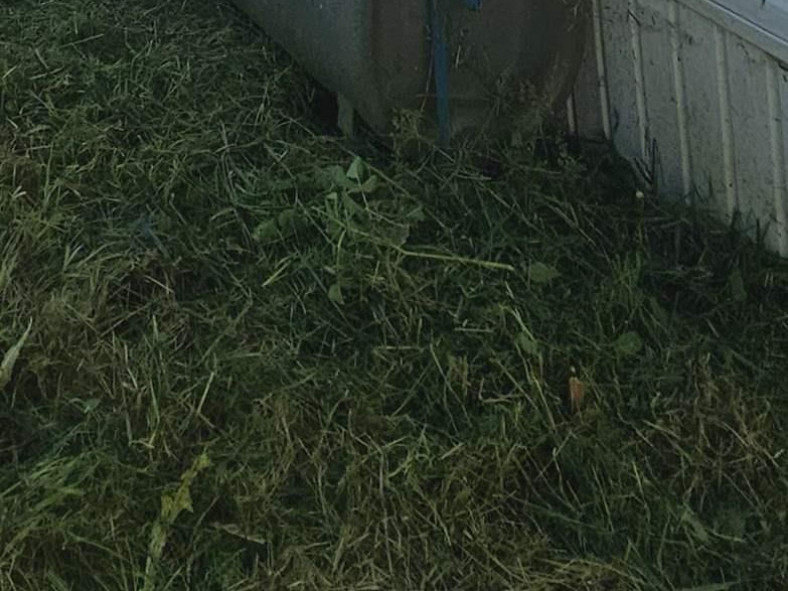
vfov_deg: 19.6
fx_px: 1161
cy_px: -521
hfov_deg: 34.2
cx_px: 0
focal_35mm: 51
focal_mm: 2.2
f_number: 2.2
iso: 50
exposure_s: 1/3220
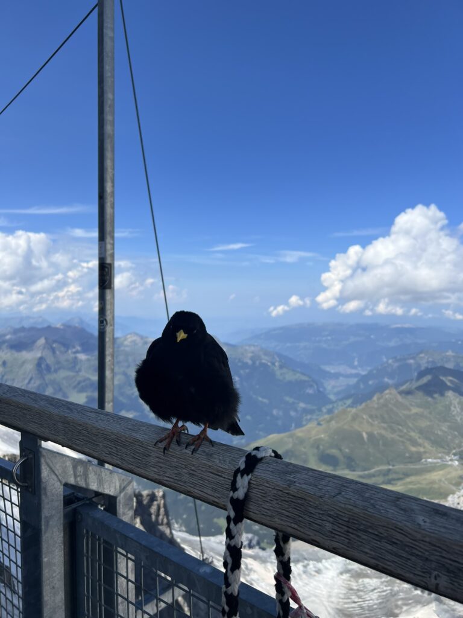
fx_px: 464
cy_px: 309
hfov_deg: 53.1
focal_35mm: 26
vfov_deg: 67.3
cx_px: 232
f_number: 1.5
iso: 50
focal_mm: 5.7
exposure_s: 1/4630
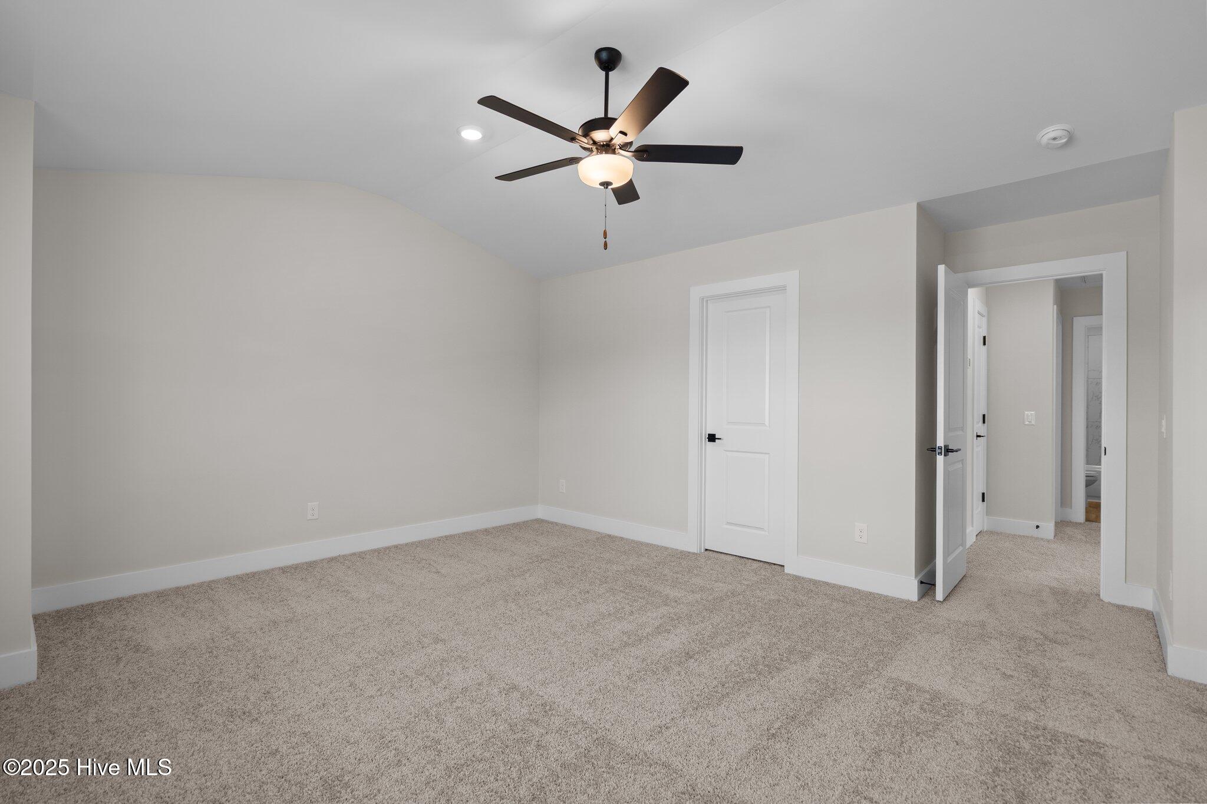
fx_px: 536
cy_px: 402
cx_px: 604
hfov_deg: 96.7
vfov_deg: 73.7
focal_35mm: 16
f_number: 4
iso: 320
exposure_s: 1/13
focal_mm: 16
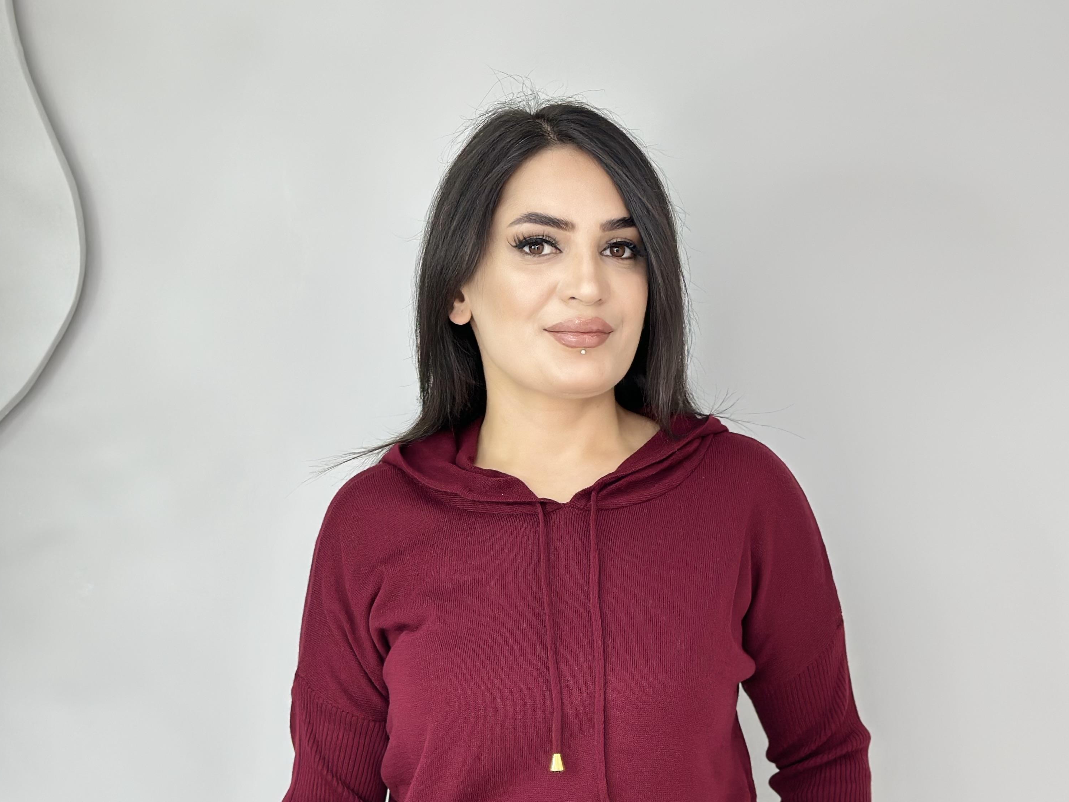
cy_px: 597
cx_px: 539
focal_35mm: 65
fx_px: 2007
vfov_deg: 22.4
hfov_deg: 29.8
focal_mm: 6.86
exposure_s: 1/88
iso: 125
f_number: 1.78
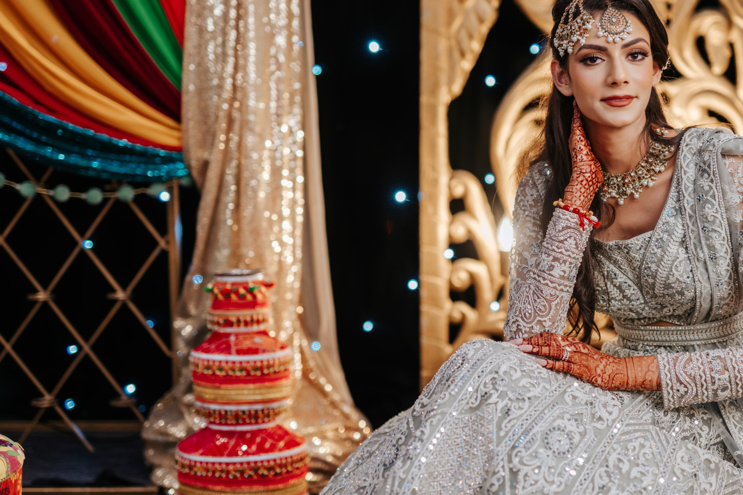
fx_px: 1444
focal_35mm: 70
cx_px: 451
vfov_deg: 19.5
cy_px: 239
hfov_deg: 28.8
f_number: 1.6
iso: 500
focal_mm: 50
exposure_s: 1/160
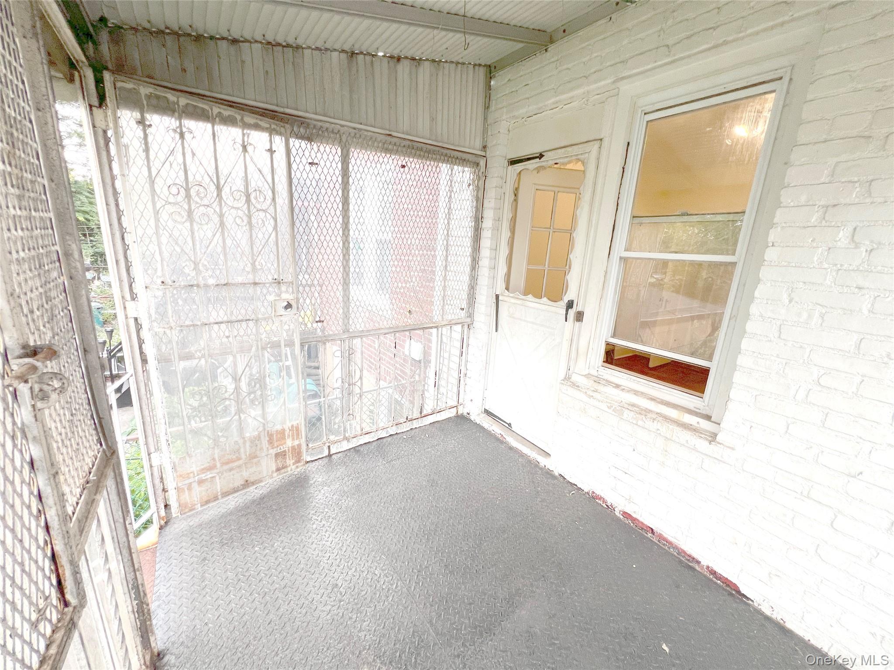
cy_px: 335
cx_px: 447
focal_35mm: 13
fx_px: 336
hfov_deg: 106.2
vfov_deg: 89.9
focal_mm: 1.57
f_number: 1.8
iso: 100
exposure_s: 1/99
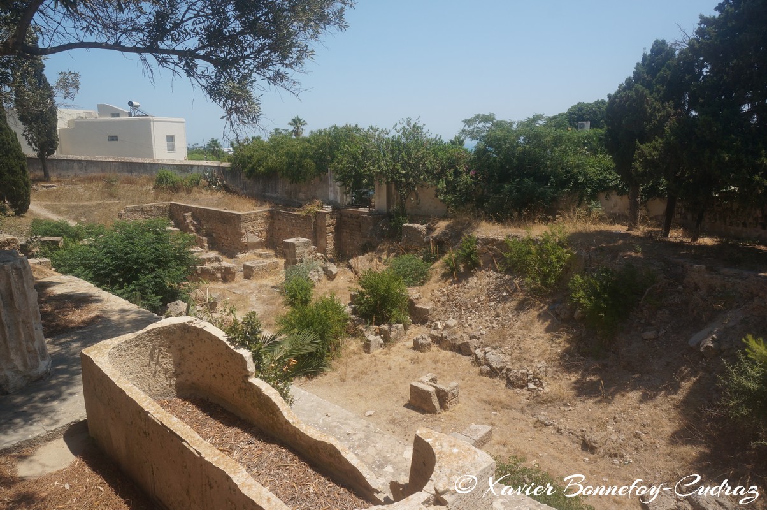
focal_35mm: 26
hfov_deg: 70.5
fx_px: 543
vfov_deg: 50.3
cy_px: 255
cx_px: 384
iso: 100
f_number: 9
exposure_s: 1/200
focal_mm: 17
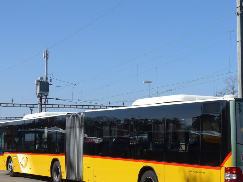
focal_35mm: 71
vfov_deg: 20.7
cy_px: 118
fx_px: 498
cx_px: 155
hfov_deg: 27.3
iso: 80
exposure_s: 1/1600
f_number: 3
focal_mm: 9.5
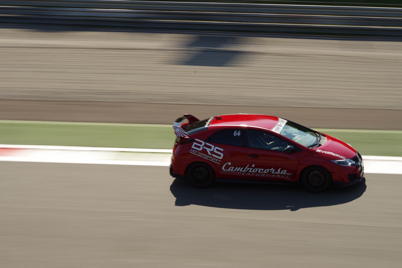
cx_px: 201
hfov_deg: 19.5
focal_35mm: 105
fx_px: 1172
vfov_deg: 13.0
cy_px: 134
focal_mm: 70
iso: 100
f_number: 14
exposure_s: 1/60
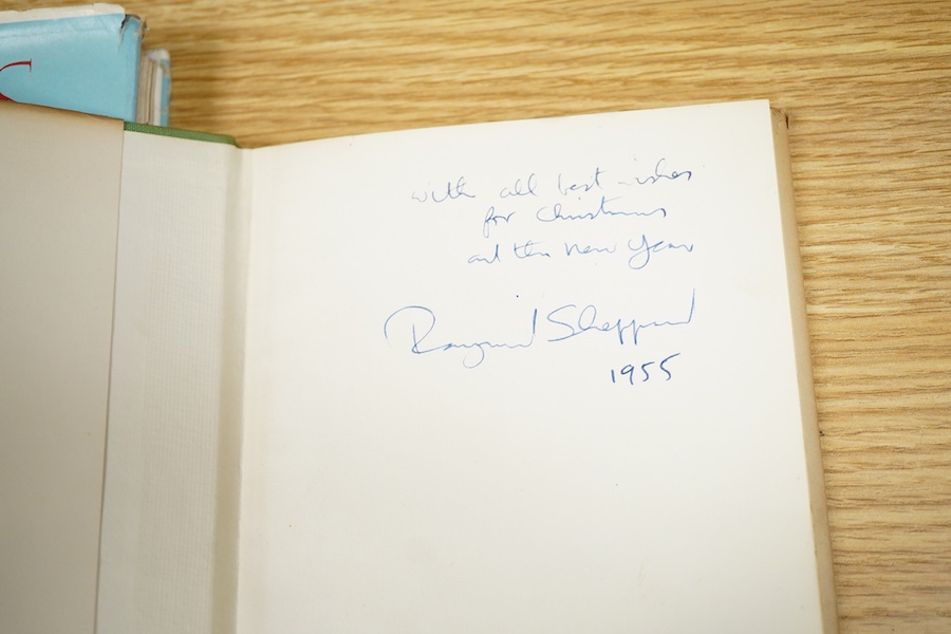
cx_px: 476
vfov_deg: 29.9
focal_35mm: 45
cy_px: 317
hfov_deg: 43.6
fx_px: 1189
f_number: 5.6
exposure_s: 1/125
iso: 1250
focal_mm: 30
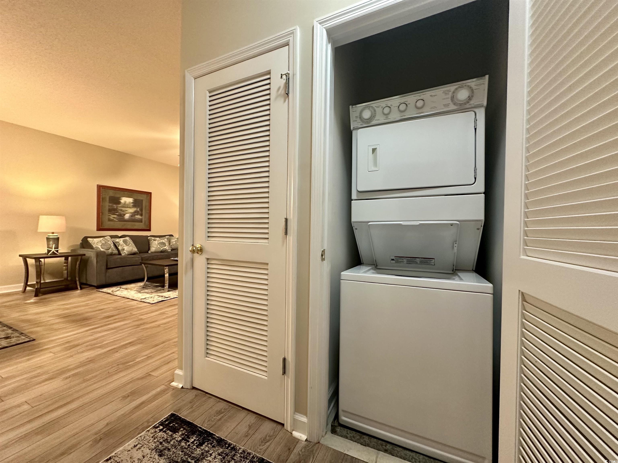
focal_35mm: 14
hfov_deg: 102.1
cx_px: 309
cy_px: 232
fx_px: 250
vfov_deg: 85.7
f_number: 2.2
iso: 320
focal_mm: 2.22
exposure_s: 1/60
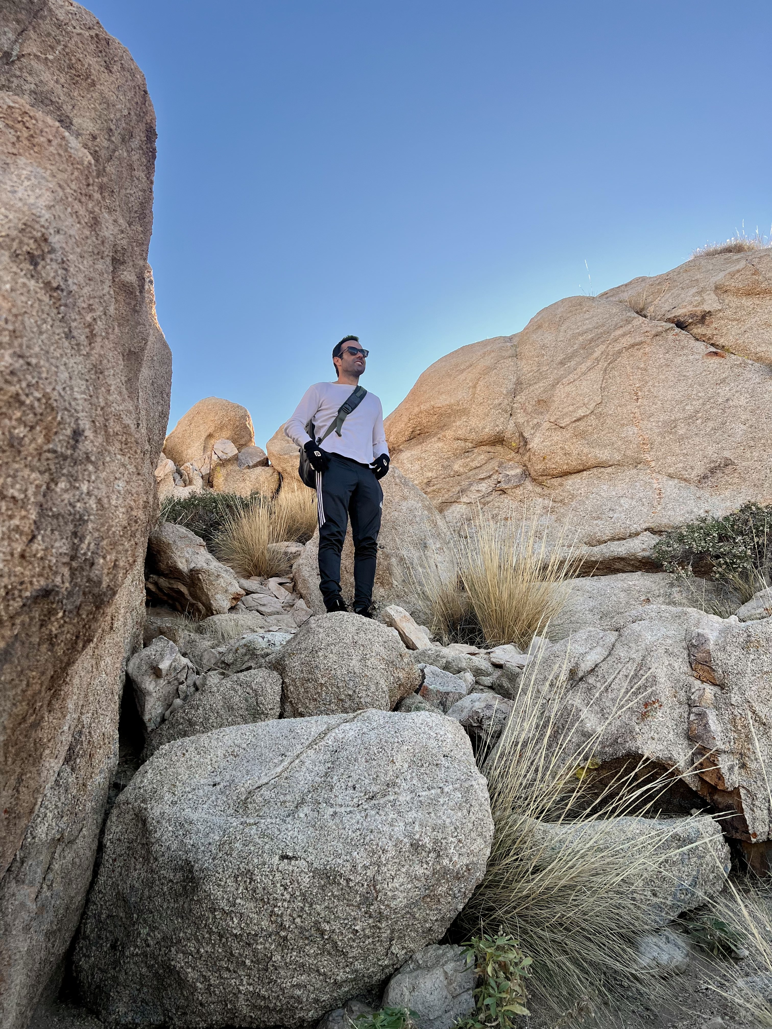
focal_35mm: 26
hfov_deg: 53.1
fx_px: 773
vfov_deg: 67.3
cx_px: 386
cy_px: 514
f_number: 1.5
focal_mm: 5.7
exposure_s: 1/1838
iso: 50
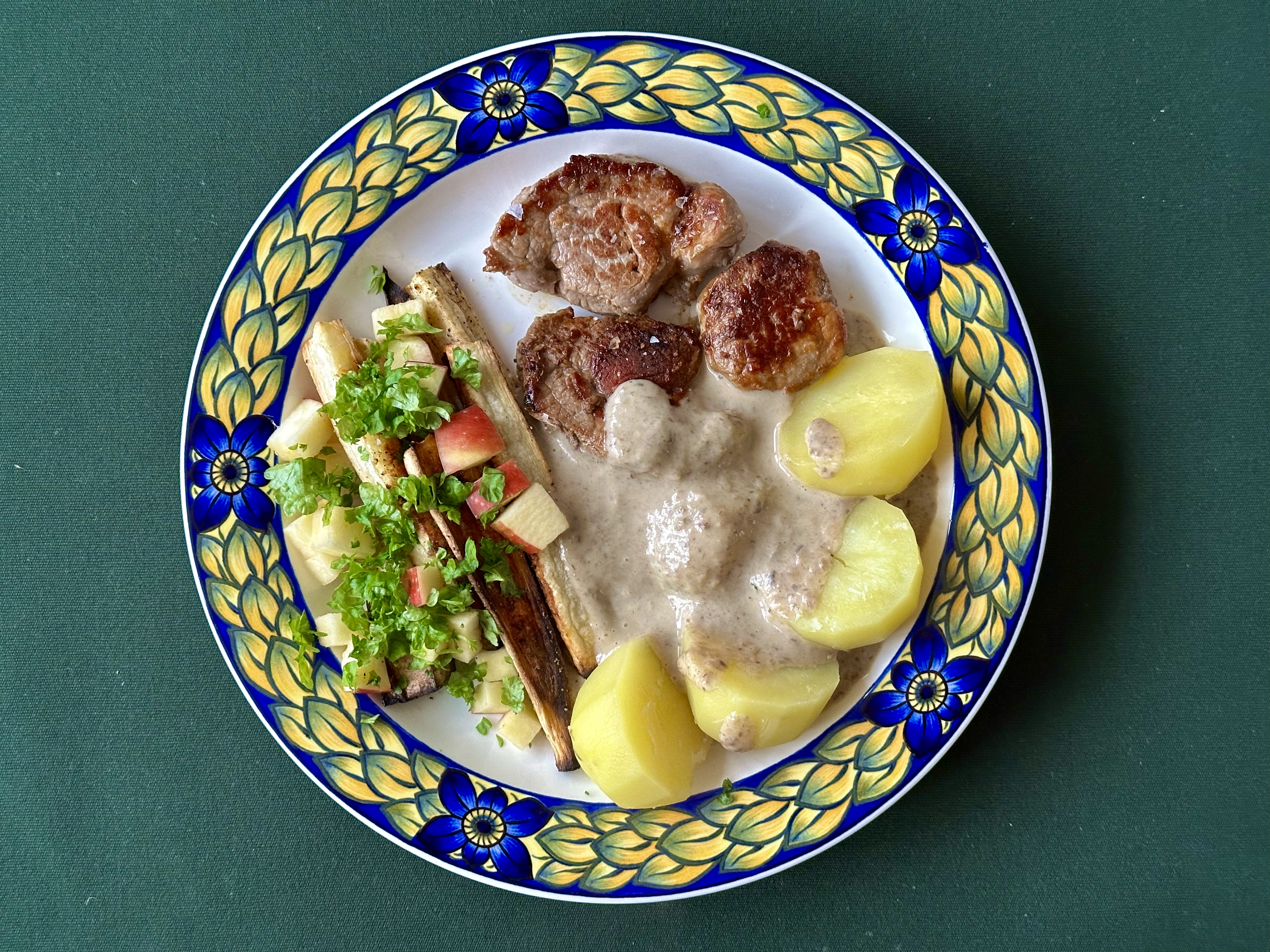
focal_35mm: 48
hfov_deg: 39.7
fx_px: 1761
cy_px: 476
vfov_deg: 30.3
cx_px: 635
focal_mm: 6.86
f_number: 1.78
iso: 250
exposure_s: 1/33
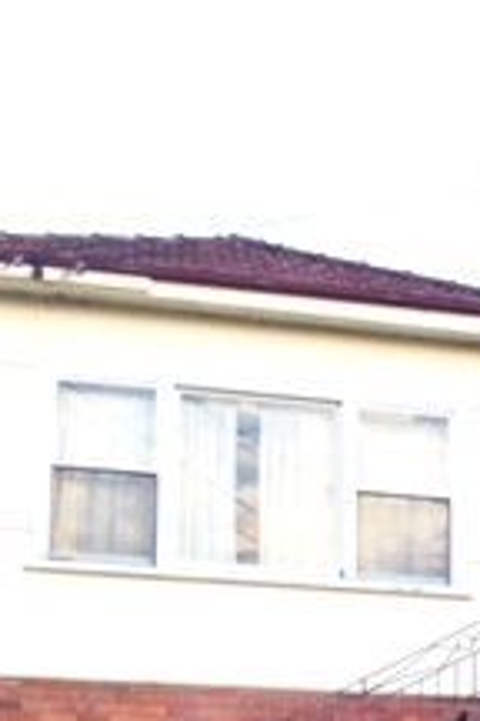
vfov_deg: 18.3
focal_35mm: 108
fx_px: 2160
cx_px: 797
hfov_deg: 11.9
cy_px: 774
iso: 80
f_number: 2.4
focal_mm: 4.28
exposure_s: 1/120
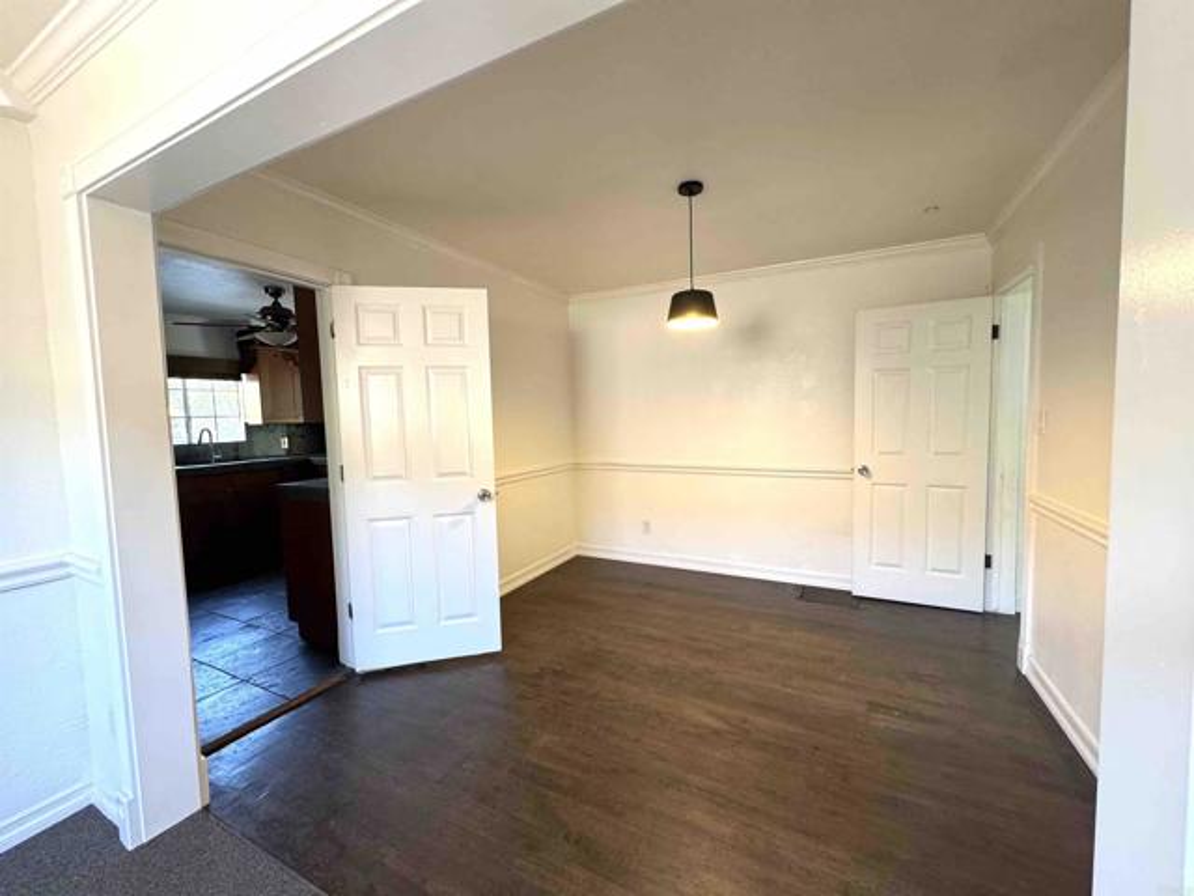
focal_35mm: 14
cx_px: 597
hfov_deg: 102.1
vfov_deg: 85.7
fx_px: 483
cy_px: 448
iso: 250
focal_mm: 2.22
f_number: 2.2
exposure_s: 1/60
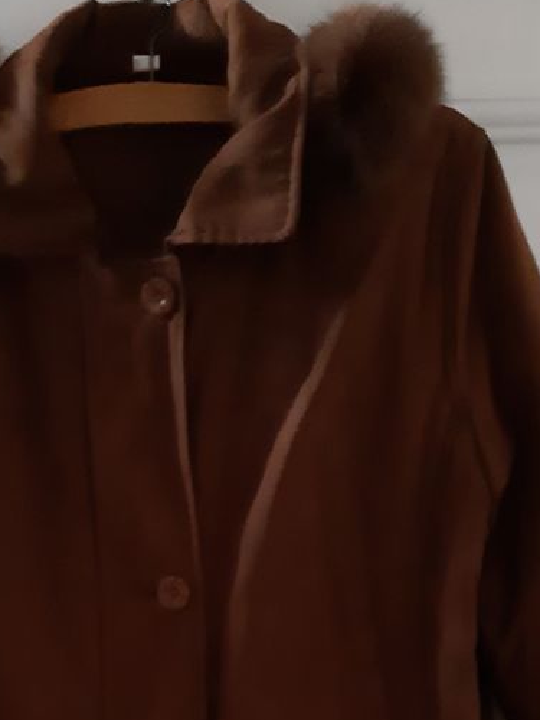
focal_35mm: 52
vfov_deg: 34.3
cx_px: 181
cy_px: 678
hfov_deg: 27.9
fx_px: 1082
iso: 1250
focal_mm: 3.92
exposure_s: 1/10
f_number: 1.7
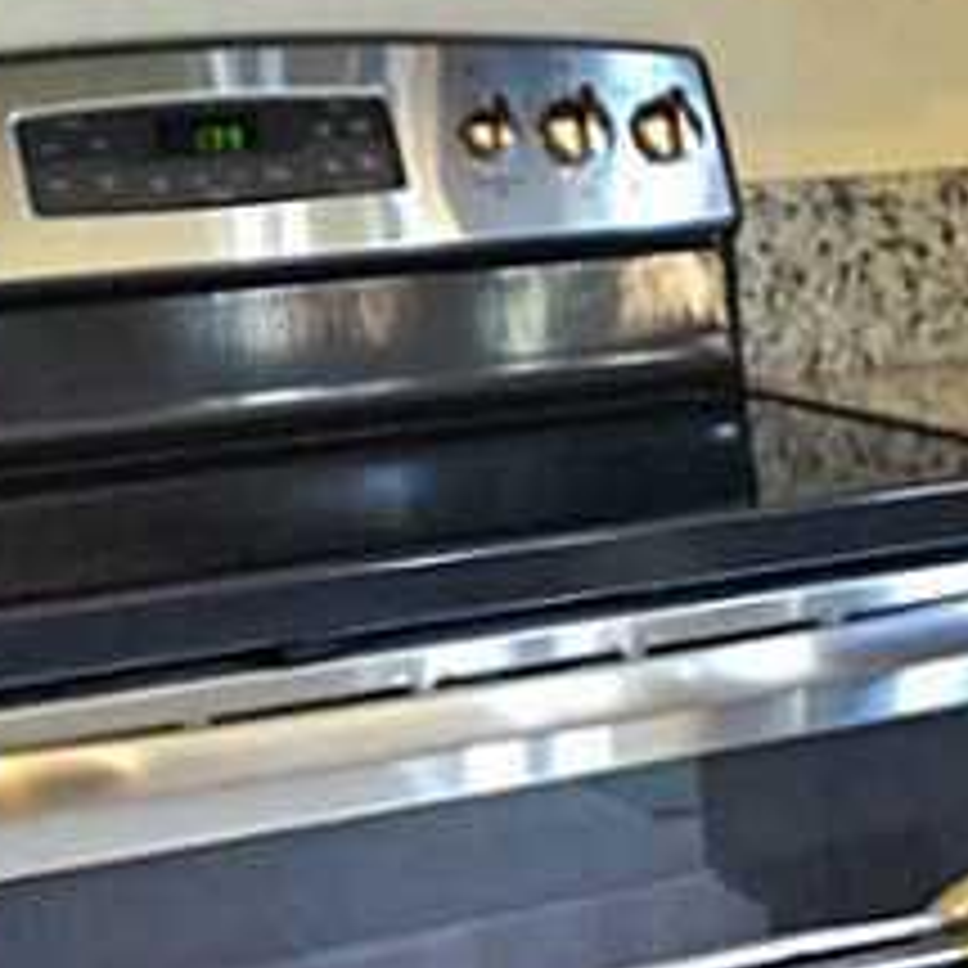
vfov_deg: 16.6
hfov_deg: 15.5
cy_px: 563
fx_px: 3322
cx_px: 1373
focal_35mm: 105
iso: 250
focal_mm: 3.3
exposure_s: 1/24
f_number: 2.4
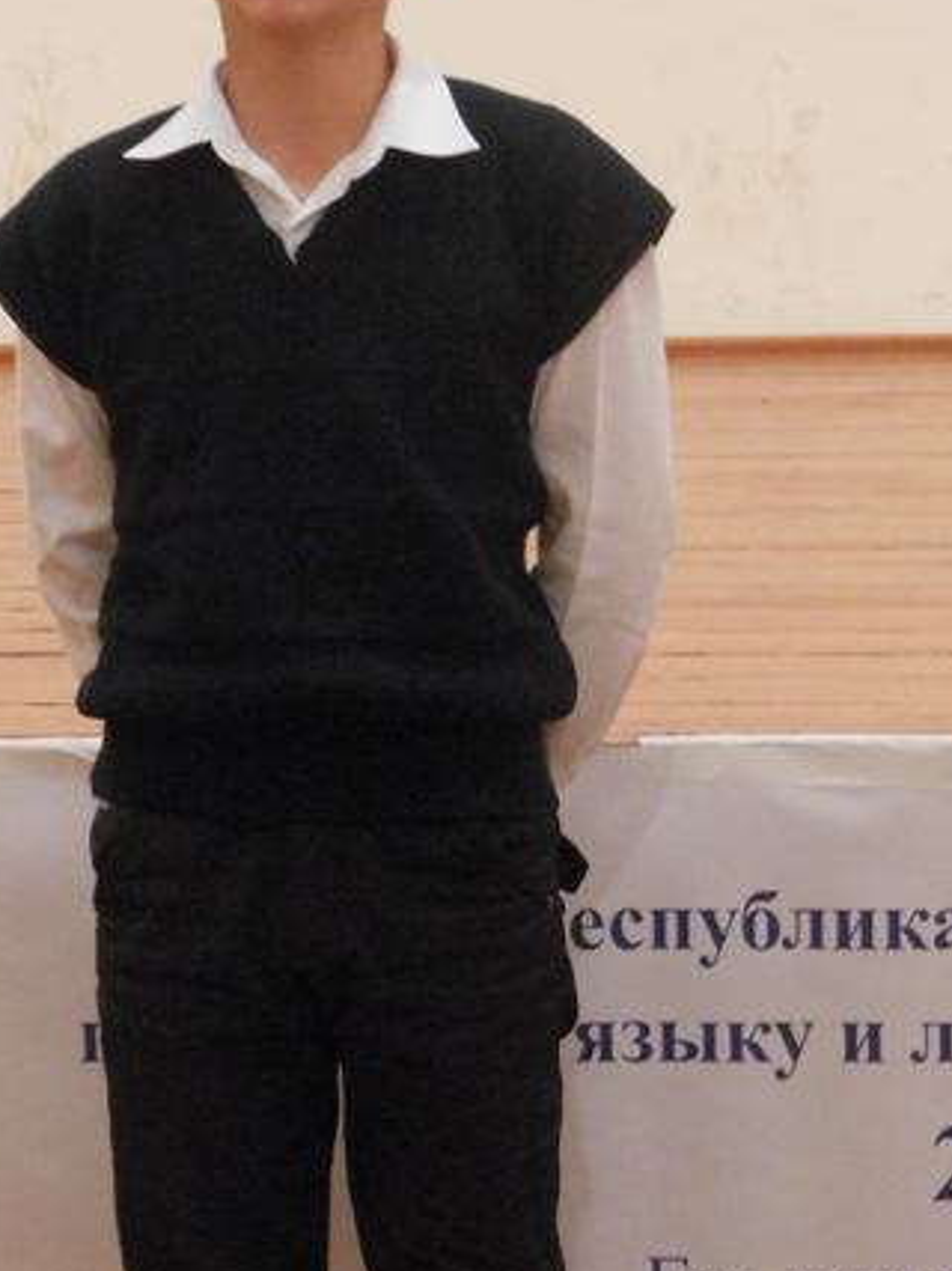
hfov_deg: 8.9
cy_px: 820
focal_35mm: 166
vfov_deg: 11.9
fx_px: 6090
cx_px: 470
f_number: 4.4
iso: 400
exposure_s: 1/4
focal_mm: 13.6
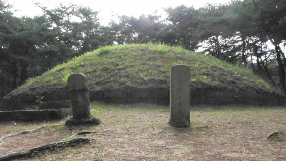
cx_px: 142
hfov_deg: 69.9
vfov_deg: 42.6
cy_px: 99
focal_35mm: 27
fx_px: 205
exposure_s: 1/1500
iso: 3200
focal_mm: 5.2
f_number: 6.7
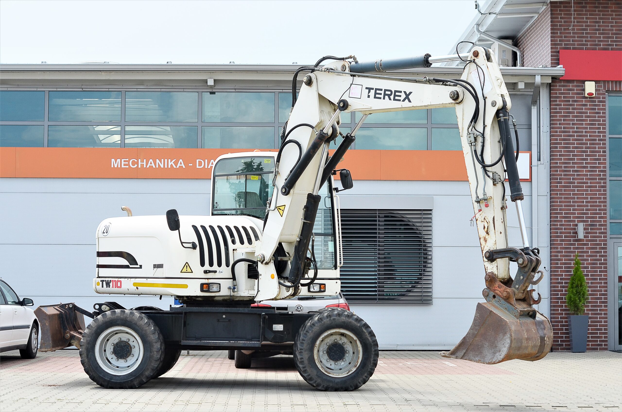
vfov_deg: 18.1
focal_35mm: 75
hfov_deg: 27.0
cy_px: 206
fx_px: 1293
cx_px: 311
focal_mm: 50
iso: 200
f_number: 5
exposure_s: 1/800
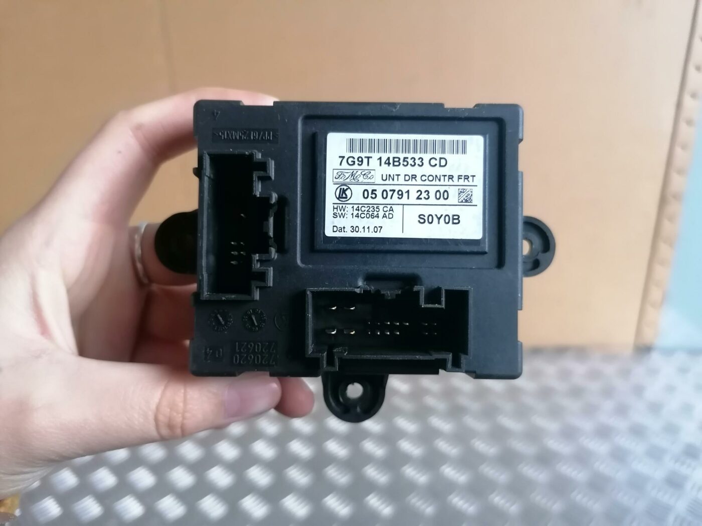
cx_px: 351
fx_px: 548
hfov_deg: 65.3
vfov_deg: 51.4
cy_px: 263
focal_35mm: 27
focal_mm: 4.75
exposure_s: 1/20
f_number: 1.8
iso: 500
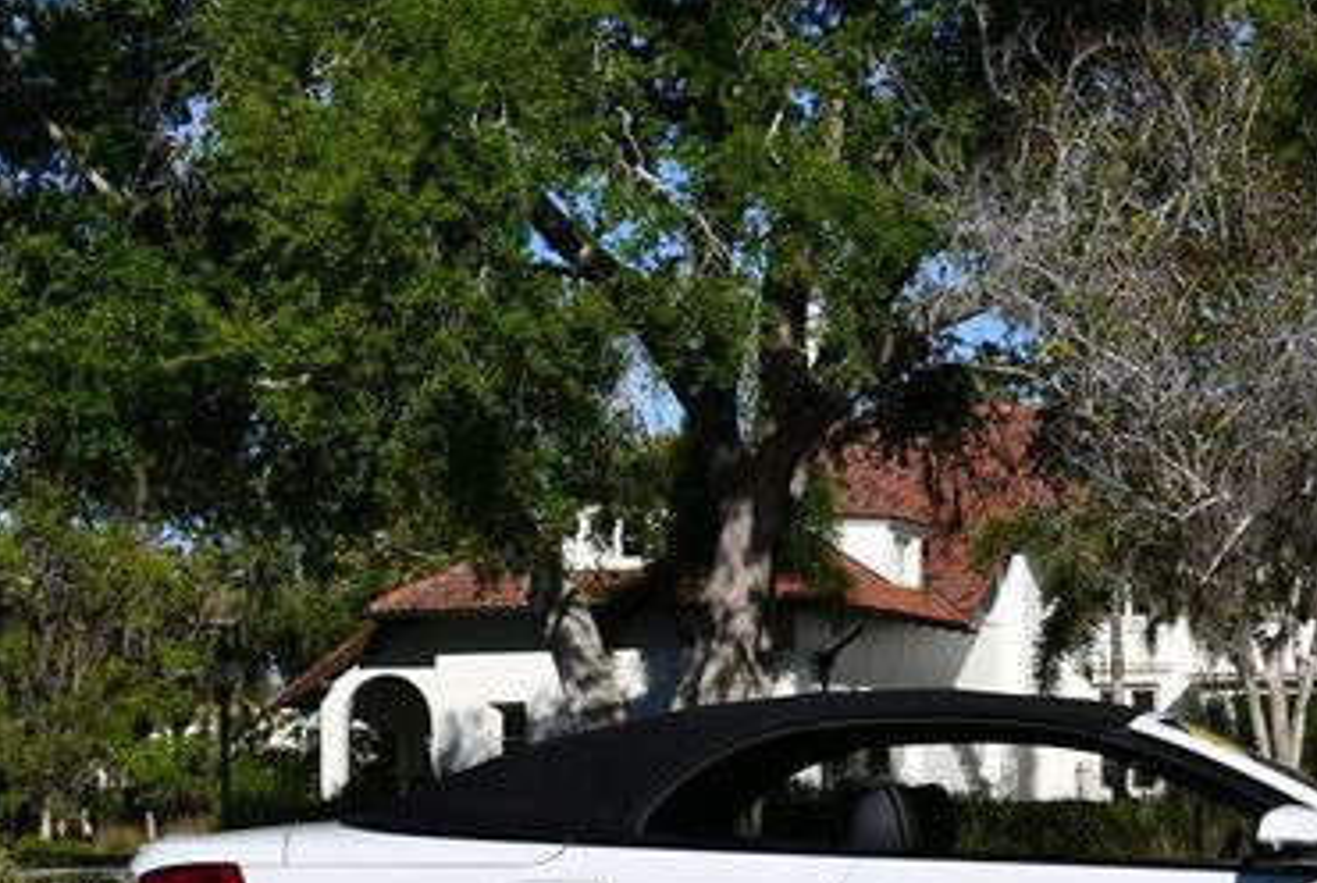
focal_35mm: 83
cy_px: 641
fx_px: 3041
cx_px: 1132
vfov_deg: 16.4
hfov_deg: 23.9
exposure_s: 1/320
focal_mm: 24
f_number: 9
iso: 100
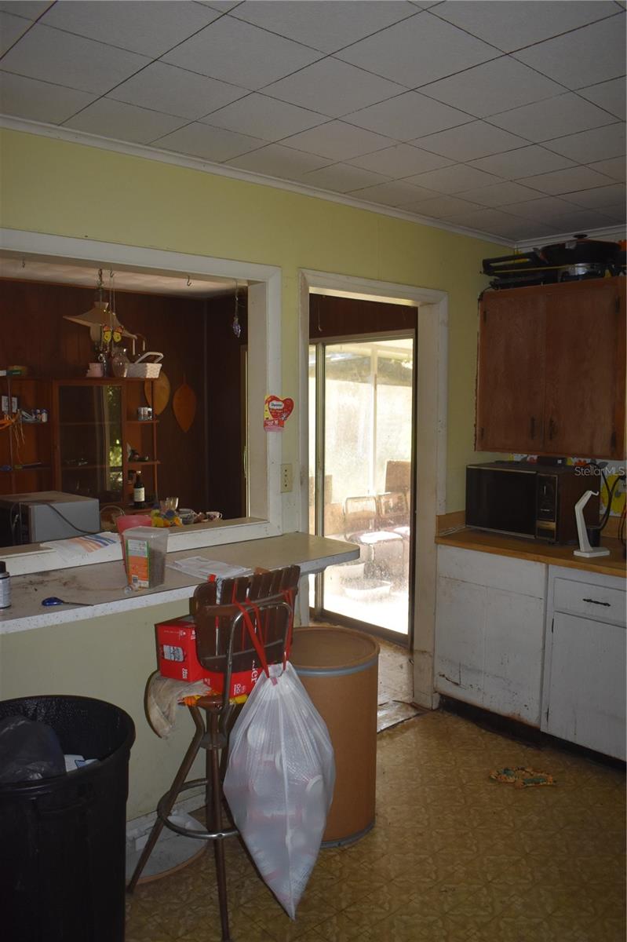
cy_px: 471
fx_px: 706
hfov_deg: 47.9
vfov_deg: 67.4
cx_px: 314
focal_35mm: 27
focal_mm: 18
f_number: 3.5
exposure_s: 1/160
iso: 800
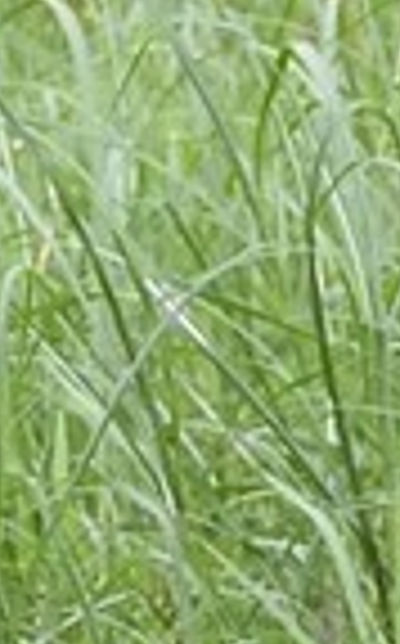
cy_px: -788
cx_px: -1802
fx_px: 39854
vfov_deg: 0.9
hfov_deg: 0.6
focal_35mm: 2278
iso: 800
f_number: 8
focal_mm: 200
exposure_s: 1/400
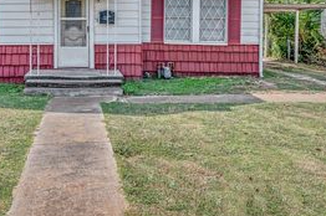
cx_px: 77
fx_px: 380
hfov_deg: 44.7
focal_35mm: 42
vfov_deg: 30.8
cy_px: 36
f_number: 8
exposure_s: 1/250
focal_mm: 22
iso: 100
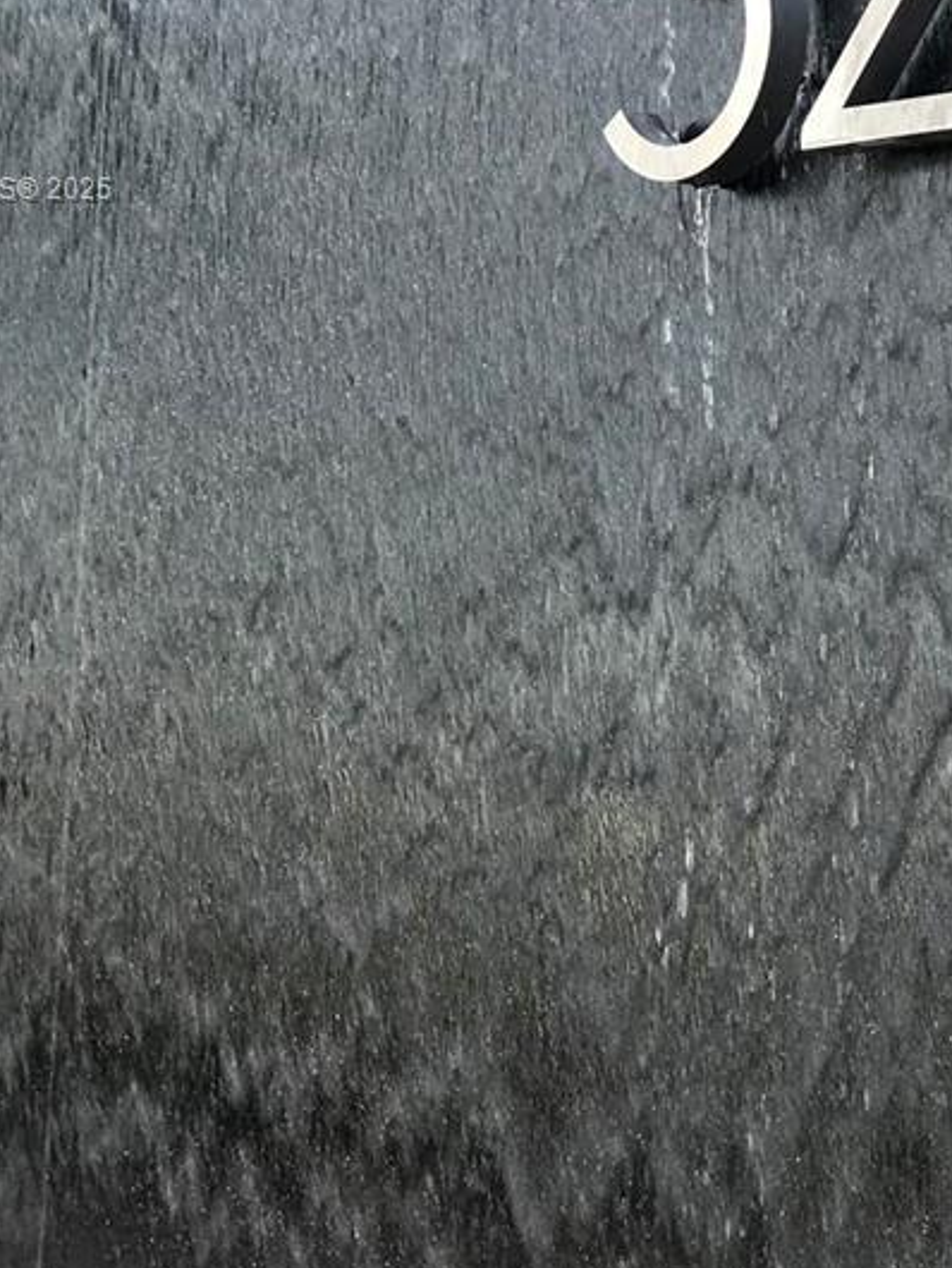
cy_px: 191
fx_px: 4726
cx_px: 751
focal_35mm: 129
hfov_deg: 11.5
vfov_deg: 15.1
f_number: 2.8
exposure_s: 1/120
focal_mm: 6.6
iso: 32
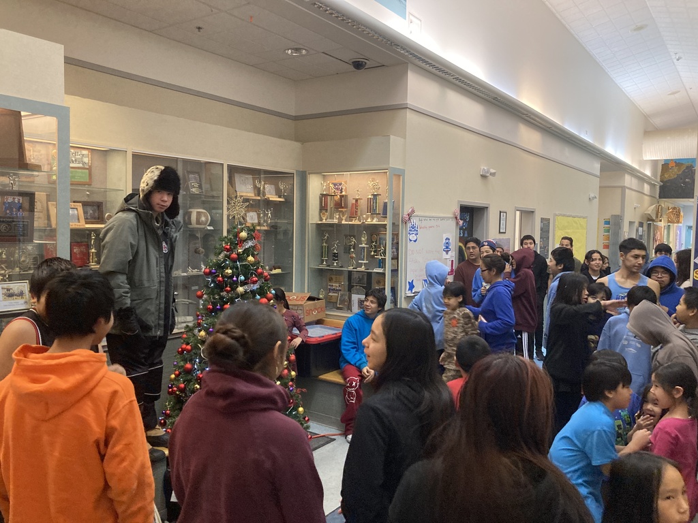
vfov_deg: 49.7
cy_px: 262
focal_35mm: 28
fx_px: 565
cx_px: 349
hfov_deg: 63.4
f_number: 1.8
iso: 320
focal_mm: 3.99
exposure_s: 1/60
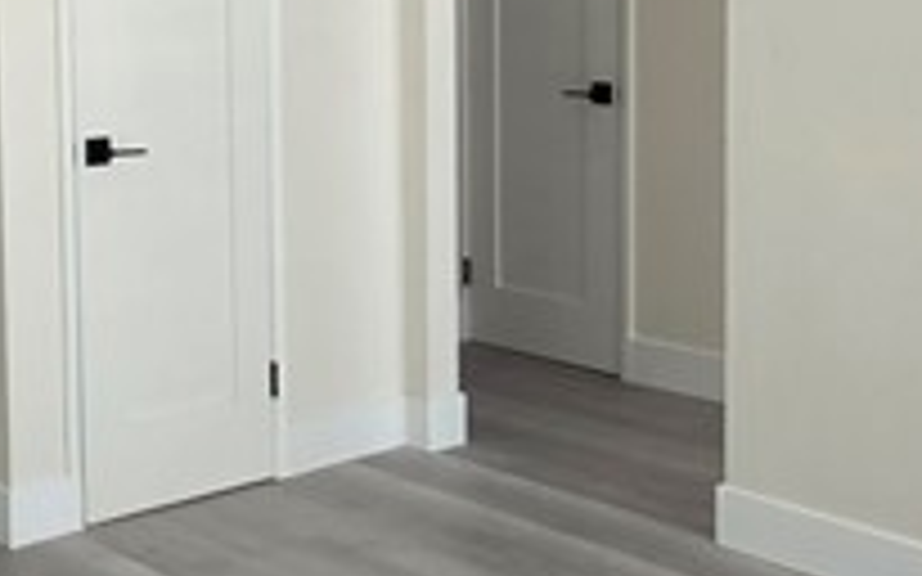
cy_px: 72
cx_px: -27
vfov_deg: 18.6
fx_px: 1733
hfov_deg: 27.8
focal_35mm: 69
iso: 25
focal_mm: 2.2
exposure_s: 1/120
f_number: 1.9
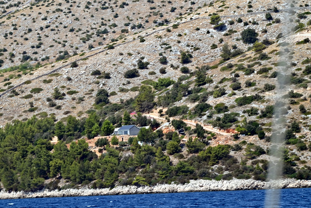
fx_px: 2592
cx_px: 156
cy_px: 104
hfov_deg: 6.9
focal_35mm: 300
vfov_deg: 4.6
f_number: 16
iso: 400
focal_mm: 300
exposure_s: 1/320
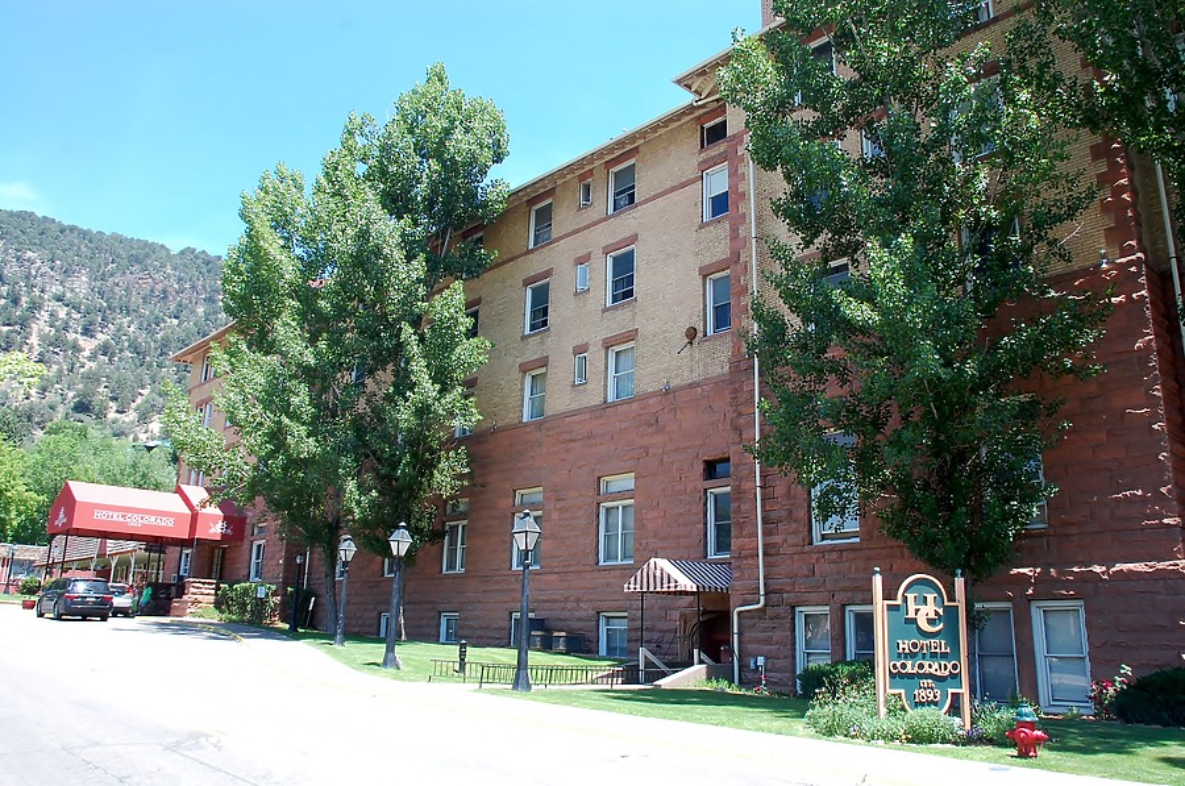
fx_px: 887
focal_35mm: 27
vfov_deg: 47.8
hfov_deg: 67.5
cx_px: 592
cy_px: 393
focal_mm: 18
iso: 400
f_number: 9
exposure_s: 1/160
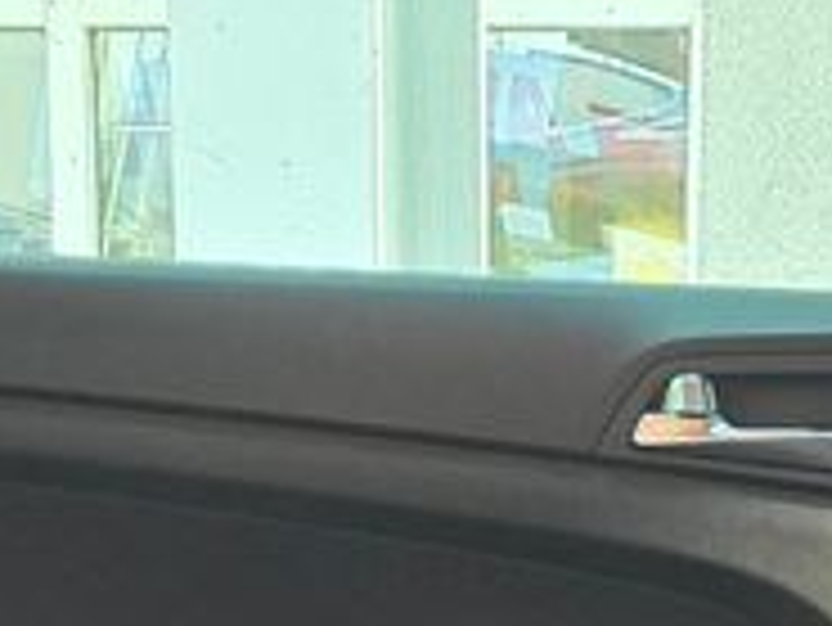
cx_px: 783
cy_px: 1166
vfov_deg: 10.9
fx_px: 3054
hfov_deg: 15.3
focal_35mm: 127
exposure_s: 1/100
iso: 400
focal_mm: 6.3
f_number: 1.7
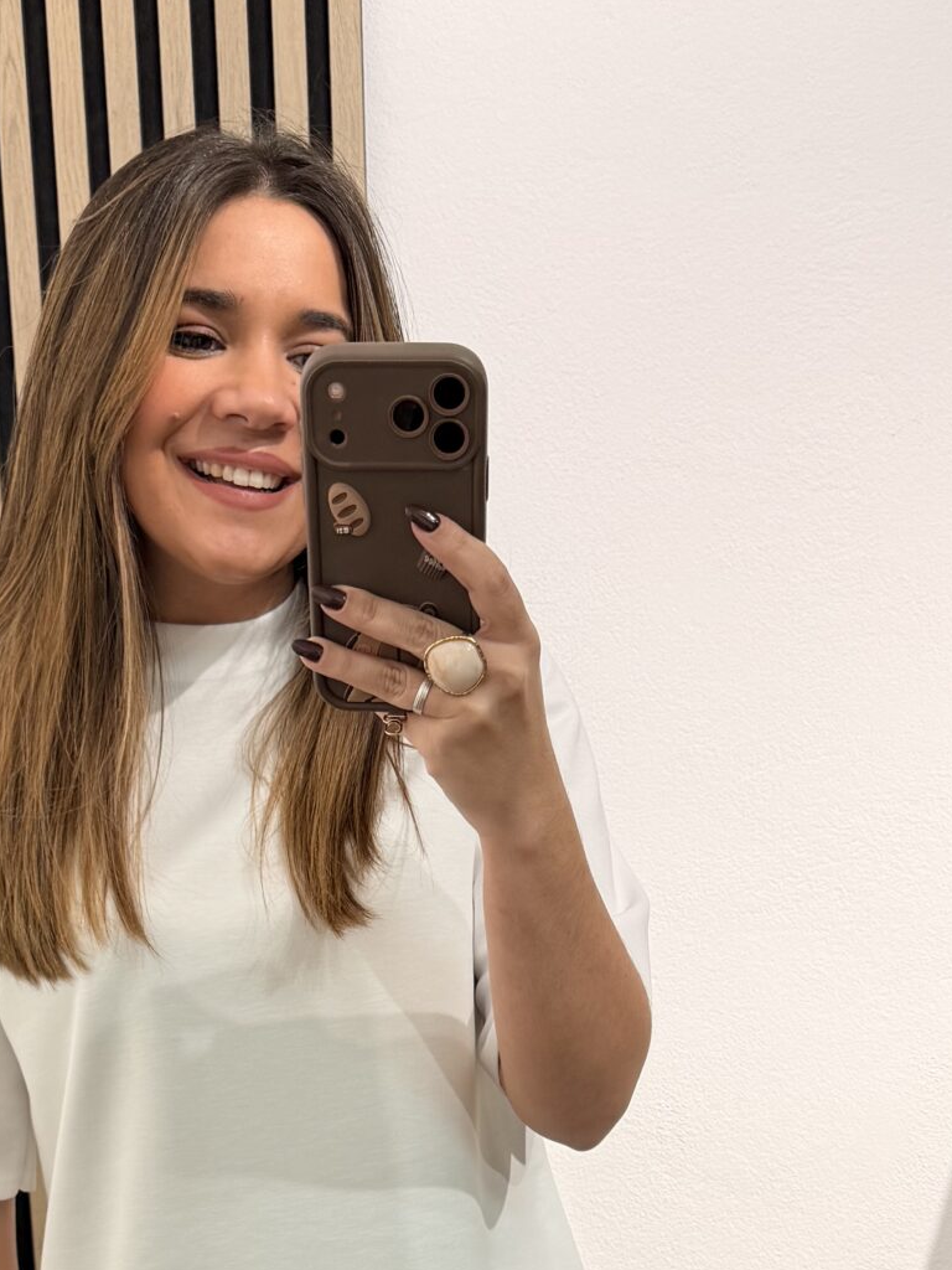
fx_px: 2200
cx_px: 393
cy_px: 1357
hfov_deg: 24.4
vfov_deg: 29.4
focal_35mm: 60
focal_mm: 6.76
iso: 64
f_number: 1.78
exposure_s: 1/100
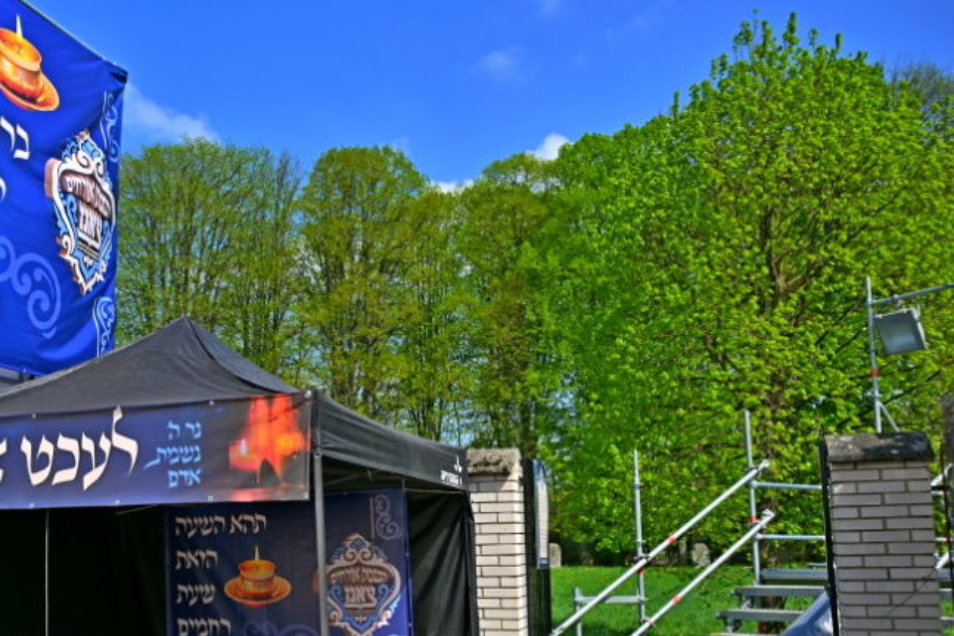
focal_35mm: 38
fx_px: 1007
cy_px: 433
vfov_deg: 34.6
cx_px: 260
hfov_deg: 49.1
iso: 100
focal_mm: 24
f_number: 4
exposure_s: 1/2500
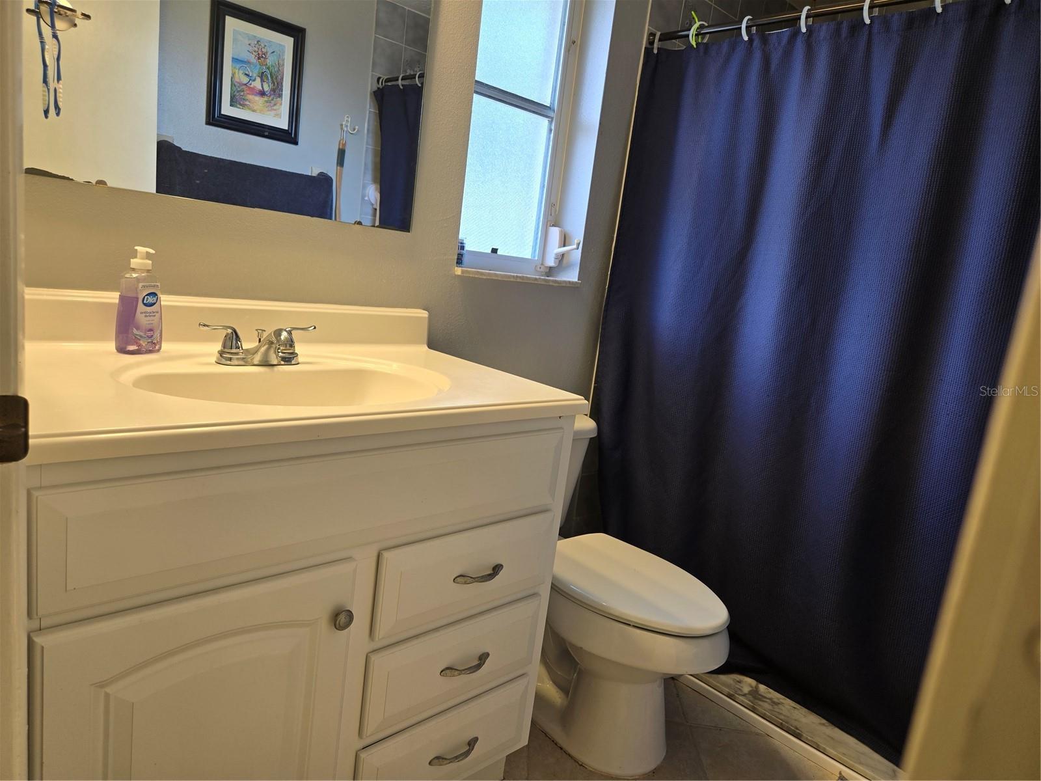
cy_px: 390
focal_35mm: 23
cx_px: 520
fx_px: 692
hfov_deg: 73.9
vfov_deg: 58.9
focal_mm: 5.4
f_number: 1.8
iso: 50
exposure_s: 1/120
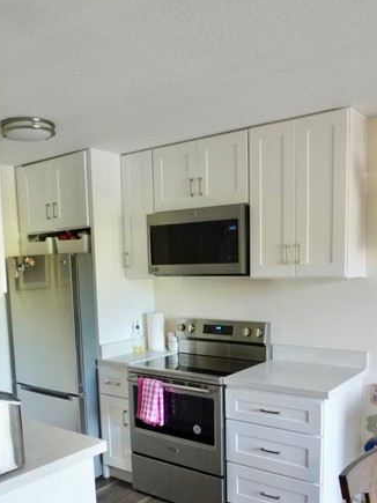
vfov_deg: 52.9
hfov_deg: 41.8
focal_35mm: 34
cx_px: 182
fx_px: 494
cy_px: 336
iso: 2000
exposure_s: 1/100
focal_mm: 16
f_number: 4.5
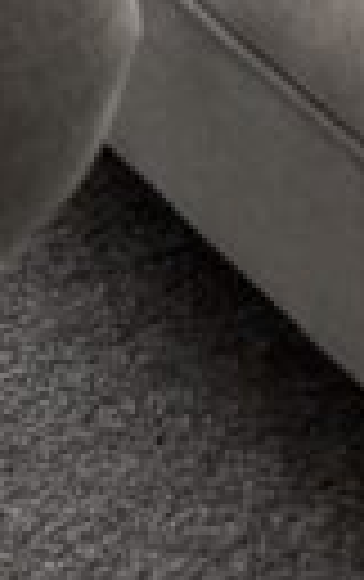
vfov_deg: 7.6
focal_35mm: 219
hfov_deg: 5.6
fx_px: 3464
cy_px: -1457
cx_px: 1173
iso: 50
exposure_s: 1/732
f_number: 1.6
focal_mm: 5.96
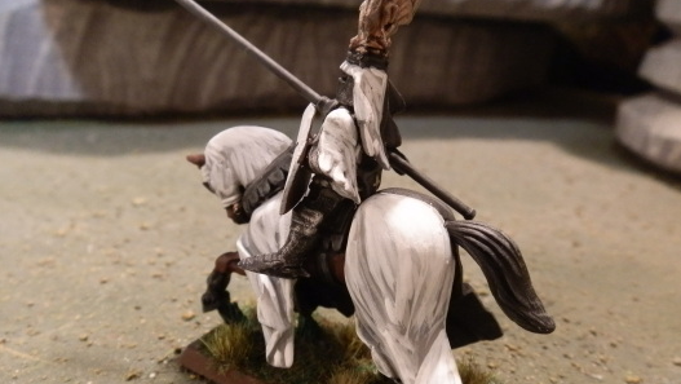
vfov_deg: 37.7
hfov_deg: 62.6
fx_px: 560
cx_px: 344
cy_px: 221
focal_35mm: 31
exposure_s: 1/60
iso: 400
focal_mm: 5
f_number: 3.1
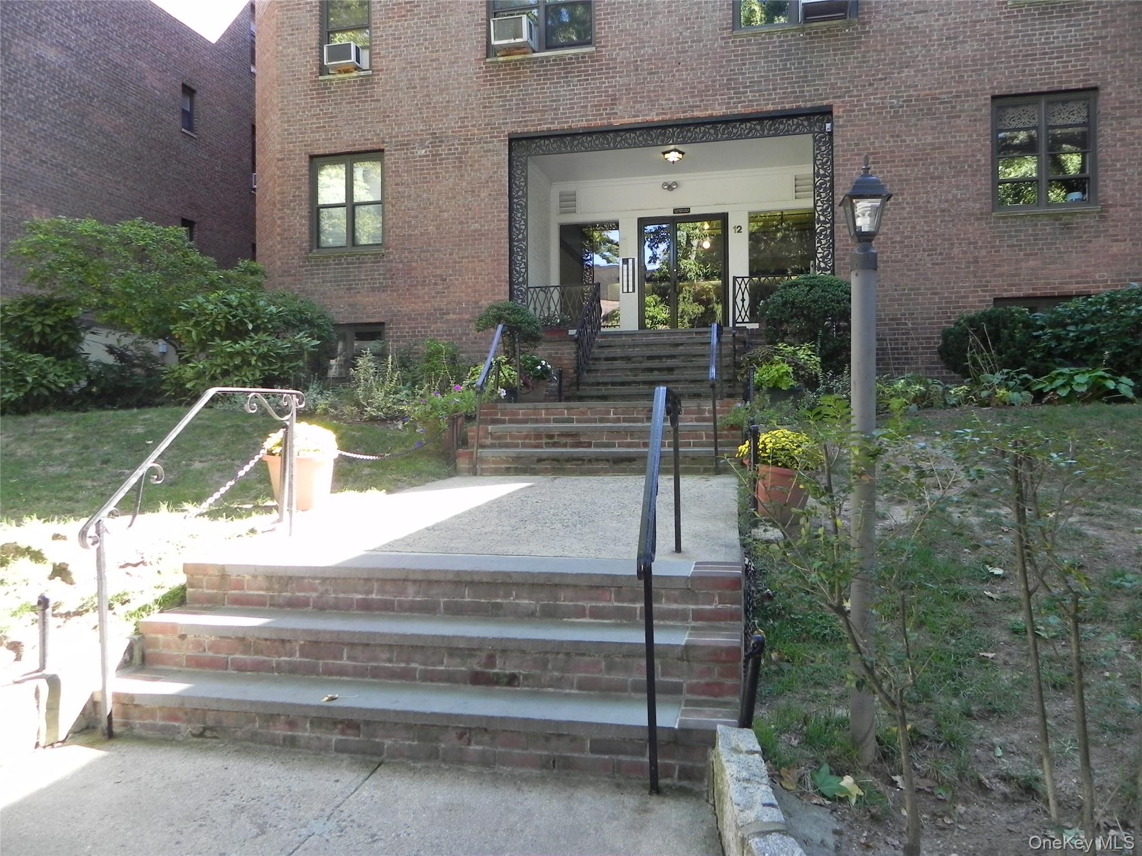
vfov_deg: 53.1
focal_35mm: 26
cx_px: 571
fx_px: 858
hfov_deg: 67.3
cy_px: 428
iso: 160
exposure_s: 1/68.4
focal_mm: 4.6
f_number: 3.2
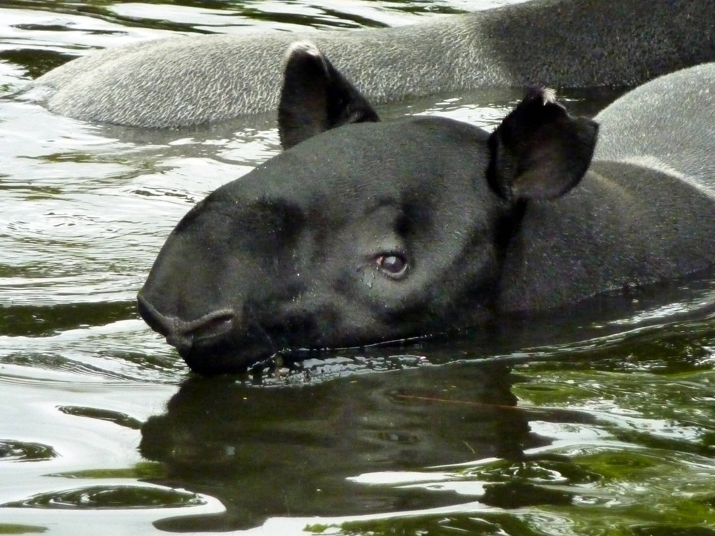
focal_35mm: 401
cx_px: 358
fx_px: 8283
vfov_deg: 3.7
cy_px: 268
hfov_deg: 4.9
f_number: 4.8
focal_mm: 45.7
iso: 1250
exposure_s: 1/640
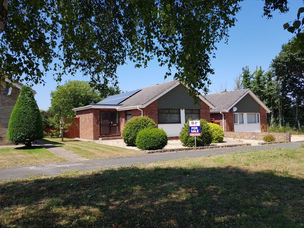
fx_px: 228
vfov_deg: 53.1
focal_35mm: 26
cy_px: 114
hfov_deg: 67.3
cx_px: 152
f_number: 1.7
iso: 40
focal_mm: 4.2
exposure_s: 1/1364
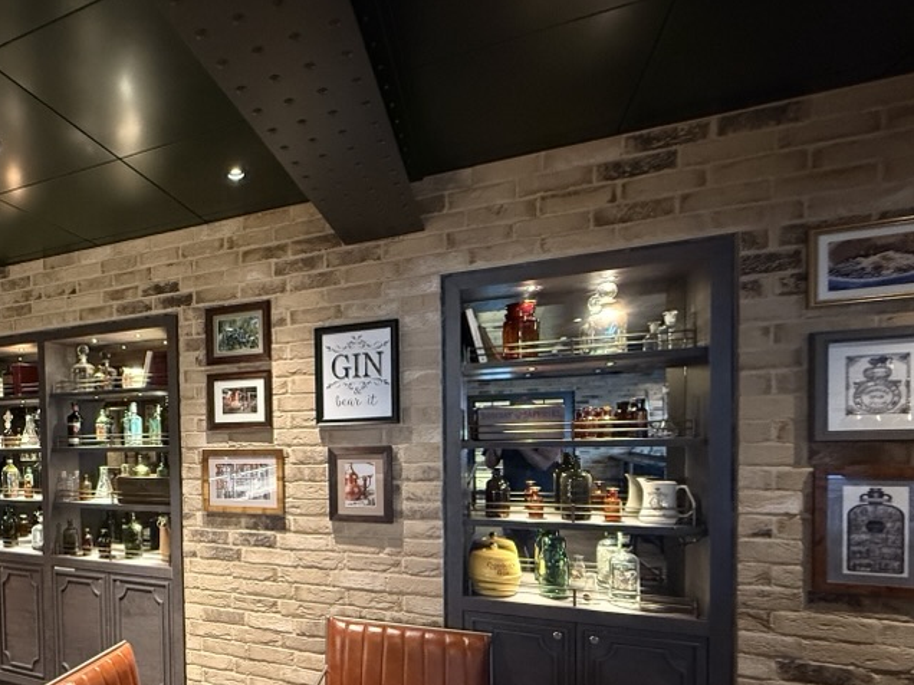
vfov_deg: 59.8
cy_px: 452
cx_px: 198
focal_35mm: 22
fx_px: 581
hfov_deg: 69.8
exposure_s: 1/40
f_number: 2.2
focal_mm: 2.22
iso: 1000
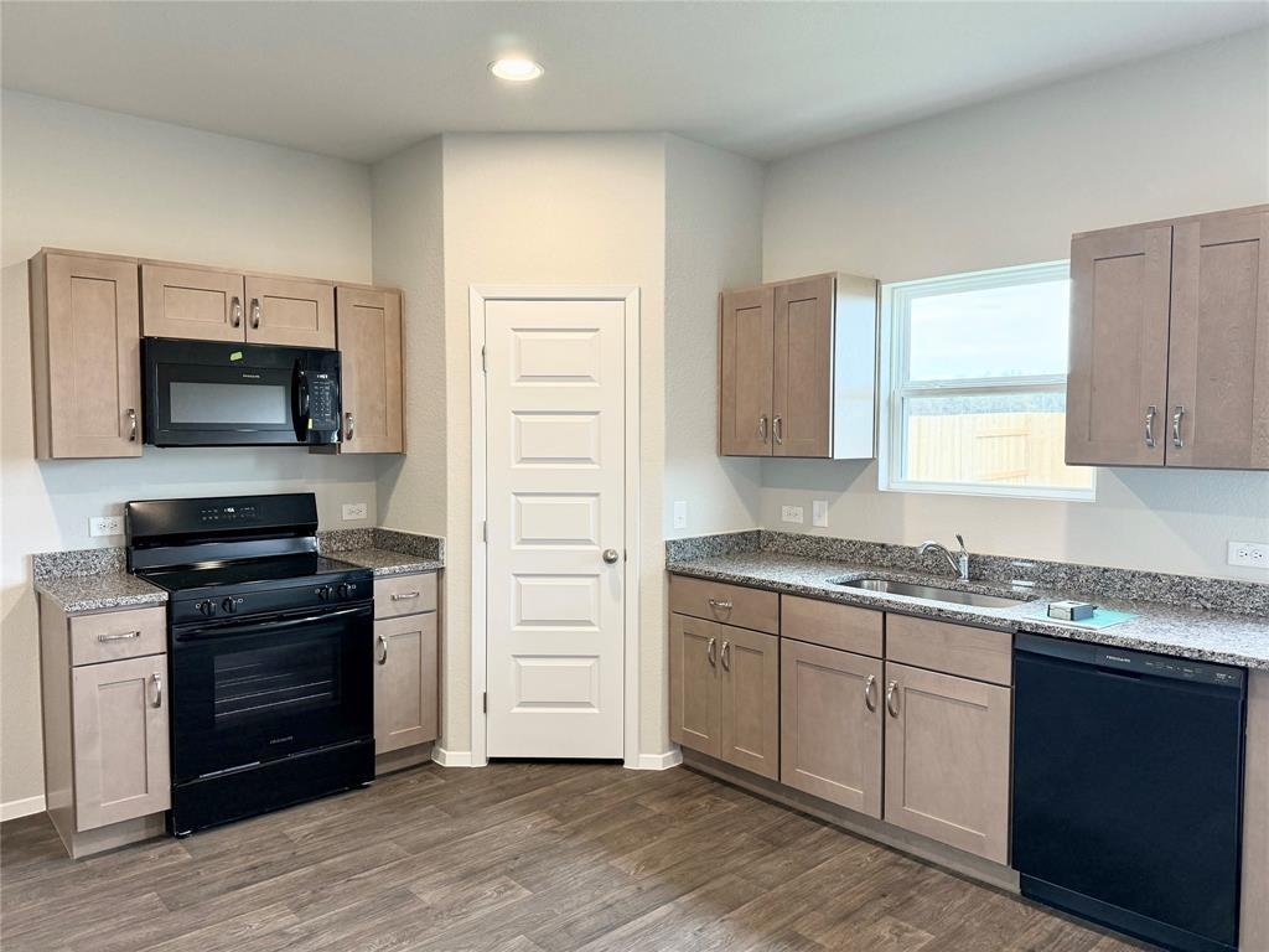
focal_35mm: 24
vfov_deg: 56.8
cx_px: 634
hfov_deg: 71.6
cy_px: 476
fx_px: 880
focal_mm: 6.76
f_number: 1.78
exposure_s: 1/120
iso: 200
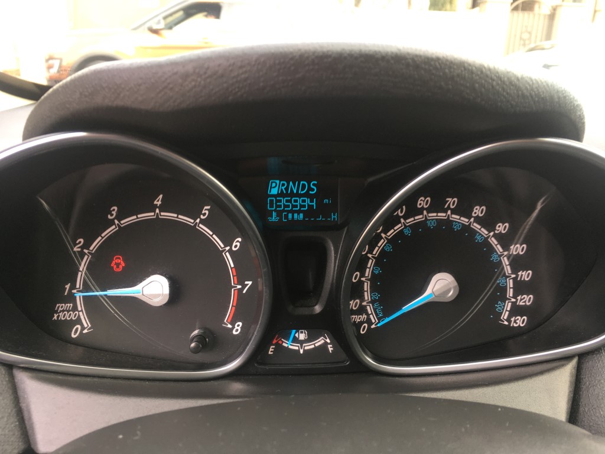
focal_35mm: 29
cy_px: 227
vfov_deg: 48.2
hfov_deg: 61.7
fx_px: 507
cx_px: 302
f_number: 2.2
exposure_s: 1/60
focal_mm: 4.15
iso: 32
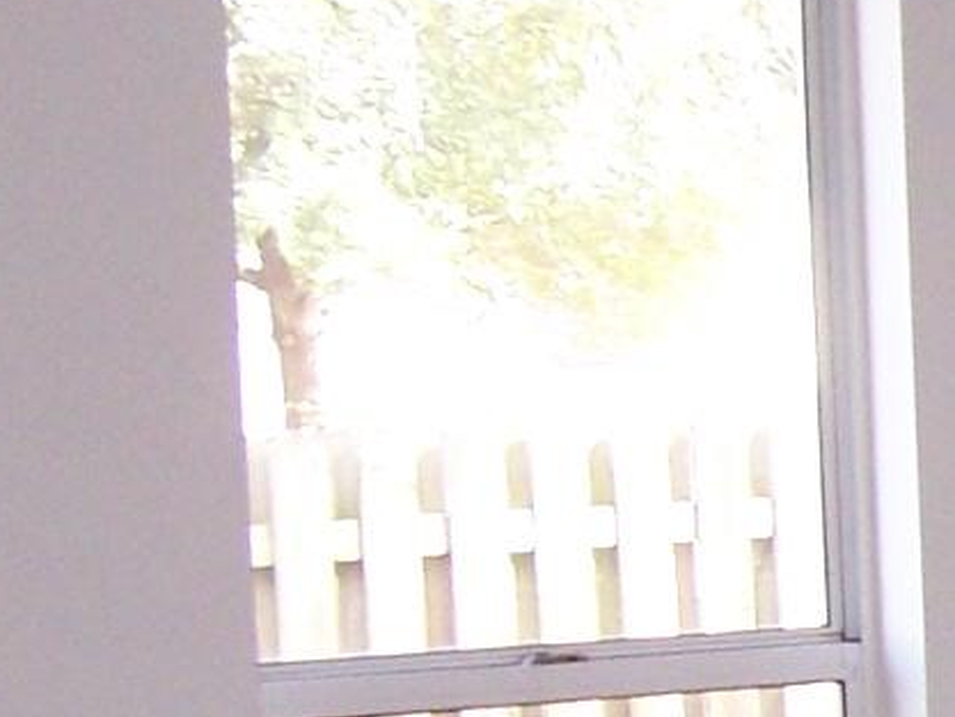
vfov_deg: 8.8
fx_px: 4609
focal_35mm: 167
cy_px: 884
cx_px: 1988
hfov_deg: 10.7
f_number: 2.7
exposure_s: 1/60
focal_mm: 5.6
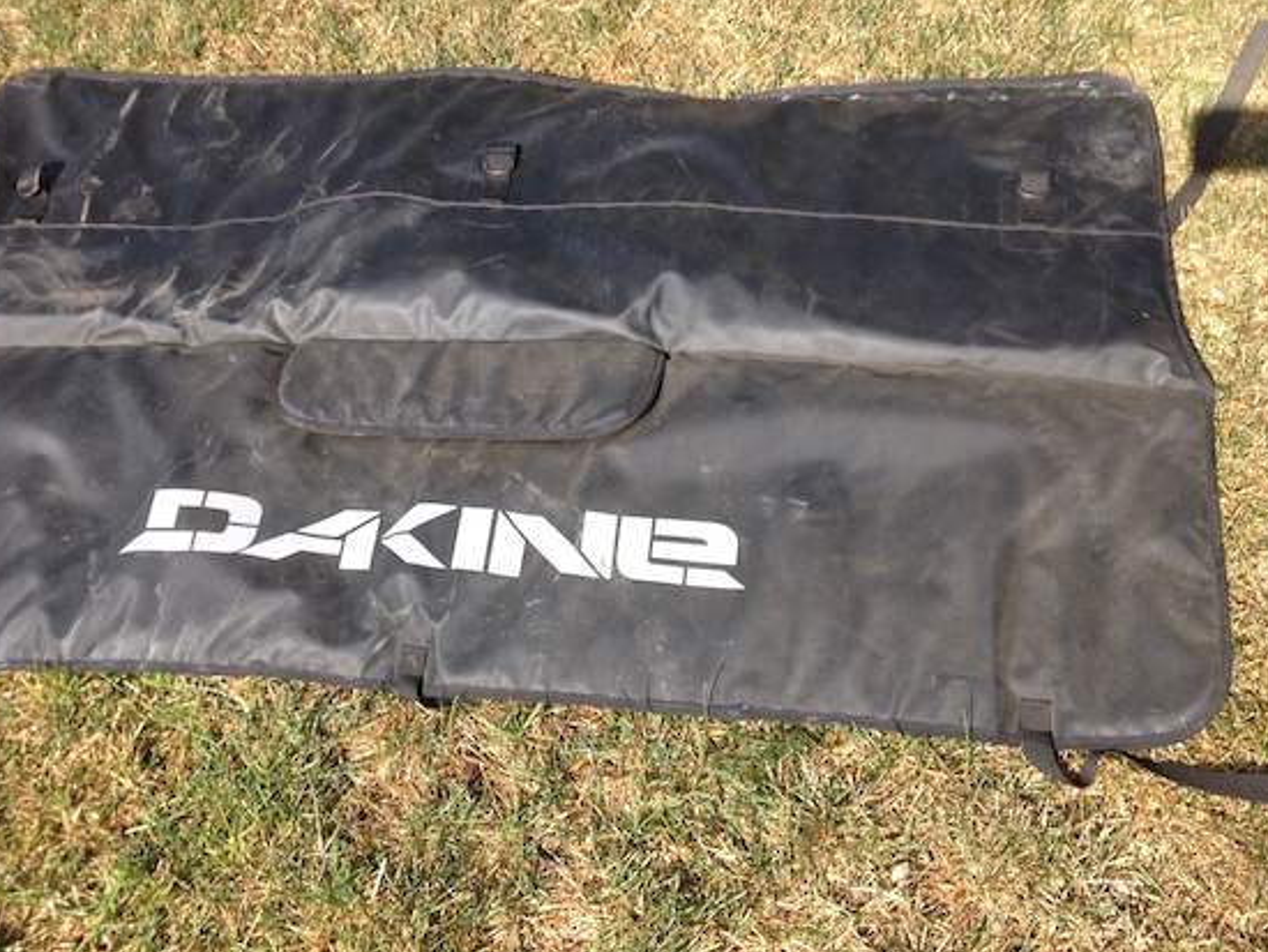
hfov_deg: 39.5
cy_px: 463
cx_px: 523
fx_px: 1759
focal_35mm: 48
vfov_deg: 30.3
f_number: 2.4
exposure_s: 1/723
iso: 50
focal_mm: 4.12
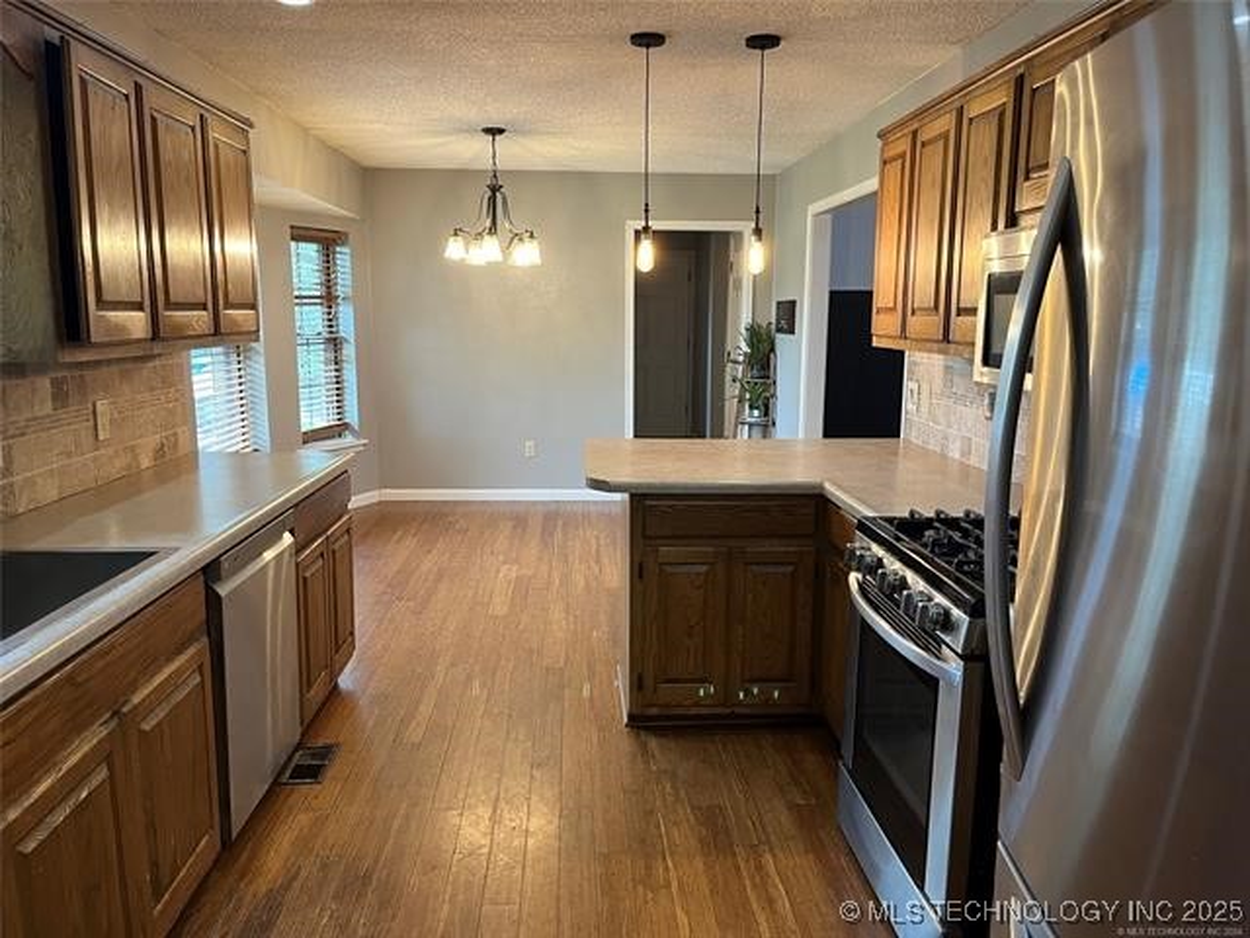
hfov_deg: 67.3
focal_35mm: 26
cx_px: 625
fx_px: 939
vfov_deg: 53.1
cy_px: 469
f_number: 1.6
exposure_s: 1/60
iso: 200
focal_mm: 5.1
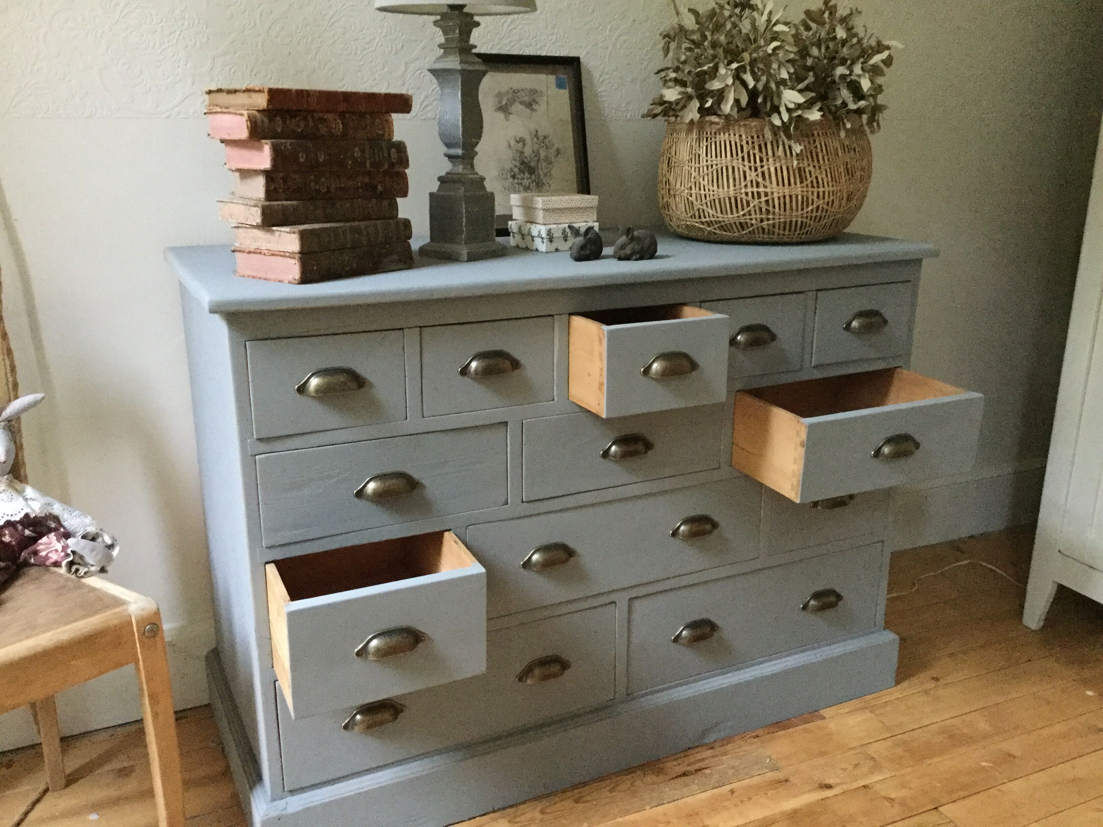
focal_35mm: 31
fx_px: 988
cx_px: 552
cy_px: 414
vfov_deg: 45.4
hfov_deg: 58.4
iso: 320
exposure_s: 1/17
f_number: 2.4
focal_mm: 3.3
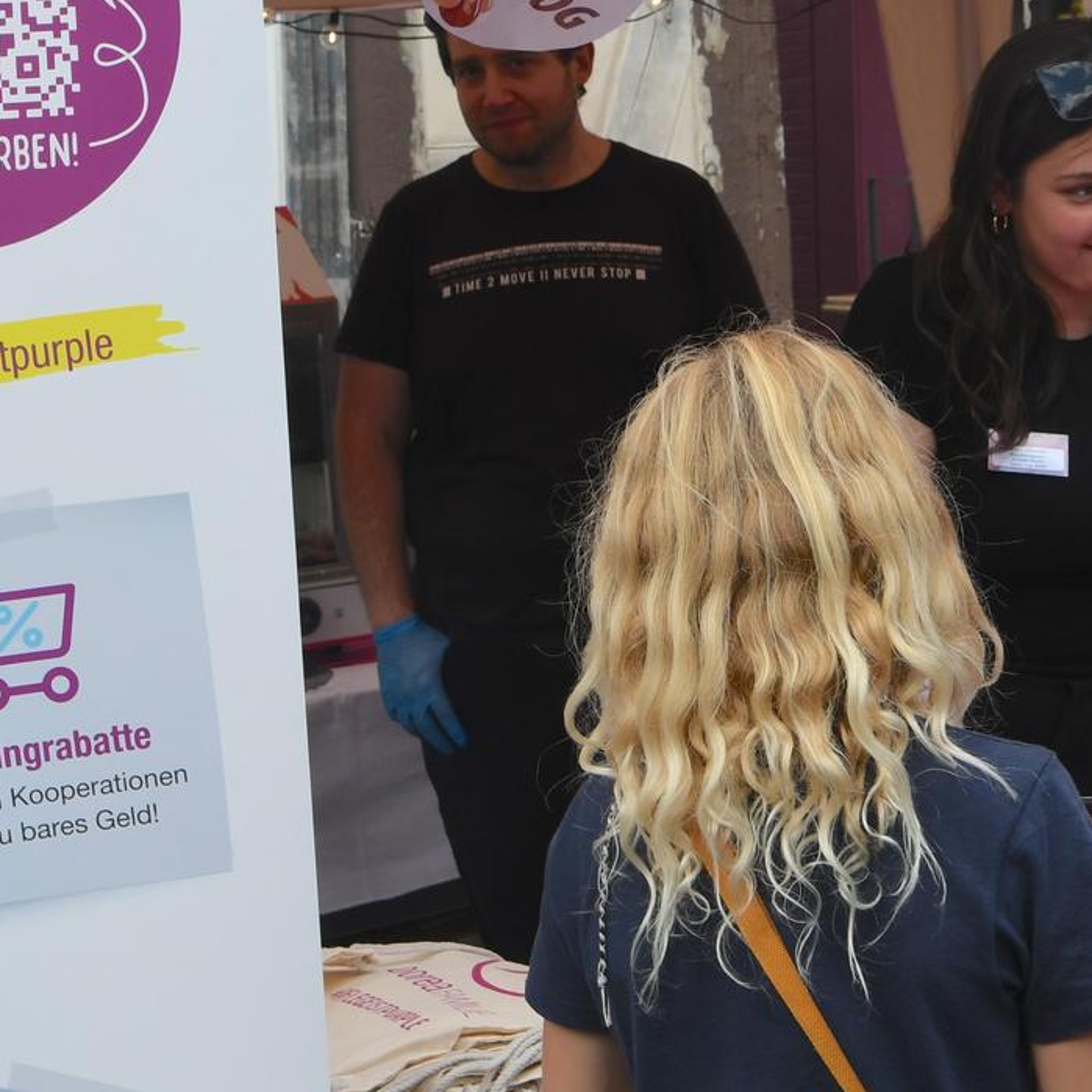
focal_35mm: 84
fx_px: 2998
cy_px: 244
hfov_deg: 20.0
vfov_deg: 20.4
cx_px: 1112
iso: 250
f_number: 8
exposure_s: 1/250
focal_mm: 24
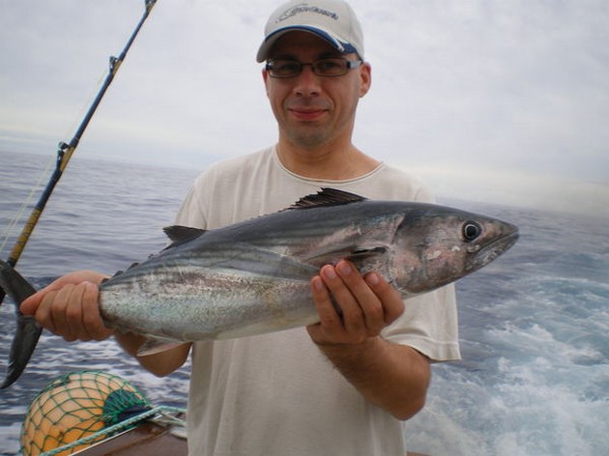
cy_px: 228
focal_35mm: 36
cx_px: 304
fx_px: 633
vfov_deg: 39.6
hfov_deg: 51.4
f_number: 4.6
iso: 50
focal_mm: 6.3
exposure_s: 1/160
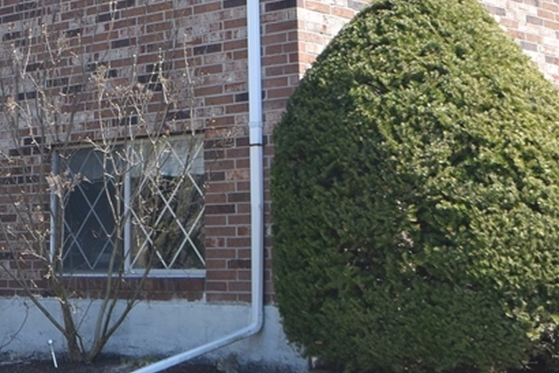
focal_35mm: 90
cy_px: -53
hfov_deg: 21.4
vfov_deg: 14.8
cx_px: -65
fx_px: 1397
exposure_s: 1/250
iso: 400
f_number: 8
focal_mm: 24
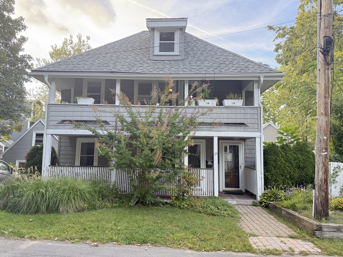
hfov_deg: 71.6
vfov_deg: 56.8
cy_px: 128
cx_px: 172
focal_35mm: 24
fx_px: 238
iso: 100
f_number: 1.78
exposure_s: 1/156
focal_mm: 6.76
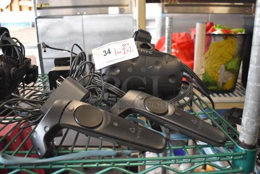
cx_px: 130
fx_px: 217
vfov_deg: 43.7
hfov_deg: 61.9
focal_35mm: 30
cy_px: 87
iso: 2200
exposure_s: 1/125
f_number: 3.5
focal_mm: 20
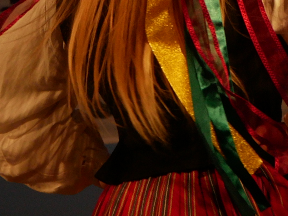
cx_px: 352
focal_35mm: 271
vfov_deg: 5.5
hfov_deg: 7.2
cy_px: 18
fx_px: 2255
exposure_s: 1/500
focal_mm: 55
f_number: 5.1
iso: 1600
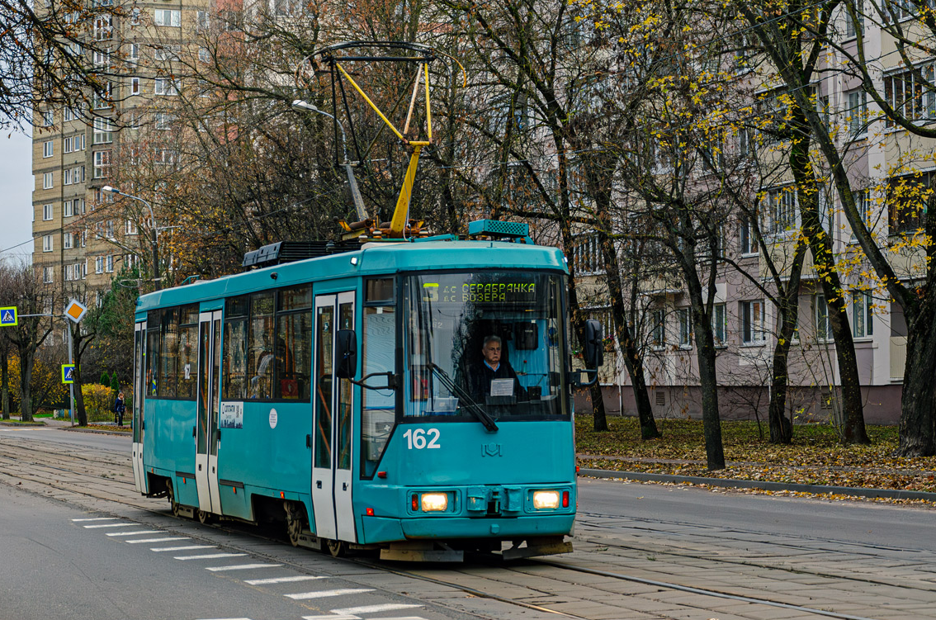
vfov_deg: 15.8
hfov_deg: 23.7
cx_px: 409
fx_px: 2231
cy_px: 304
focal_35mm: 86
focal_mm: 50
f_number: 5
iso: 500
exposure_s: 1/400
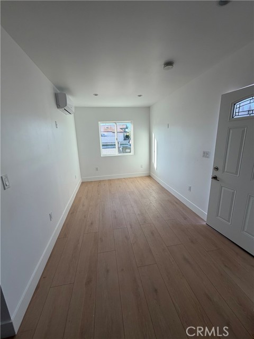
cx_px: 127
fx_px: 137
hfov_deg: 85.7
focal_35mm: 14
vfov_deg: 102.1
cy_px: 170
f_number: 2.2
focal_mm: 2.22
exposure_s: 1/121
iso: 50
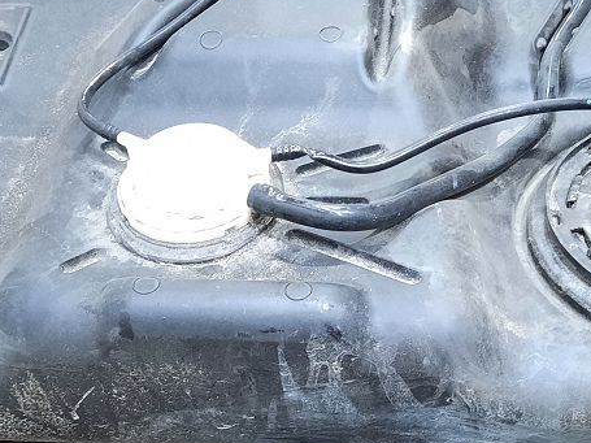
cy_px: 295
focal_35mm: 66
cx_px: 340
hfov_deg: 29.4
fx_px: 1127
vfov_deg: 22.2
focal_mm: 4.6
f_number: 2
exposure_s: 1/25
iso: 320
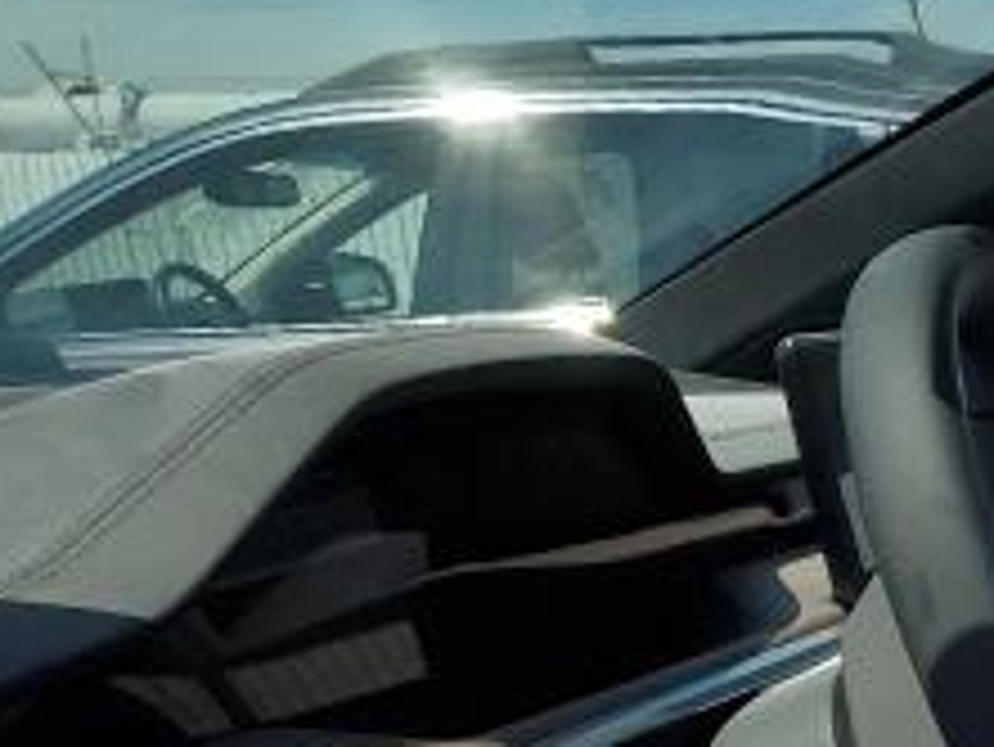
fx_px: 2701
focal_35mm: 94
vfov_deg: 14.6
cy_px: 1138
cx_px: 1772
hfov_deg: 17.2
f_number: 1.5
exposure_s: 1/3333
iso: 50
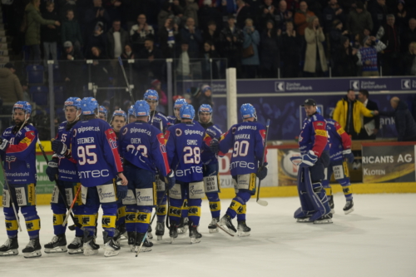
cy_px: 138
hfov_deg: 15.2
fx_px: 1559
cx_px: 208
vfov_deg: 10.2
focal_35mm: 135
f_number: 1.8
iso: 640
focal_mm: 135
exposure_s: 1/1600
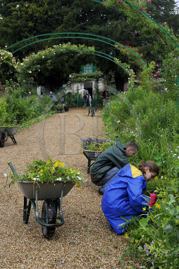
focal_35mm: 48
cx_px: 90
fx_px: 359
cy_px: 134
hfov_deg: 28.0
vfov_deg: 41.1
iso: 400
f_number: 9
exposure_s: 1/160
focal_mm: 48
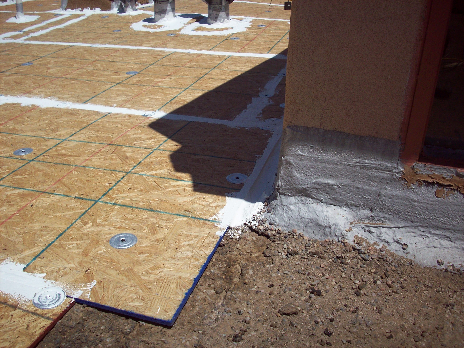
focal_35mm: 37
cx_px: 232
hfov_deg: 50.1
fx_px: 496
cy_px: 174
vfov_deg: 38.7
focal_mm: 6.2
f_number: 5.6
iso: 80
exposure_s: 1/915
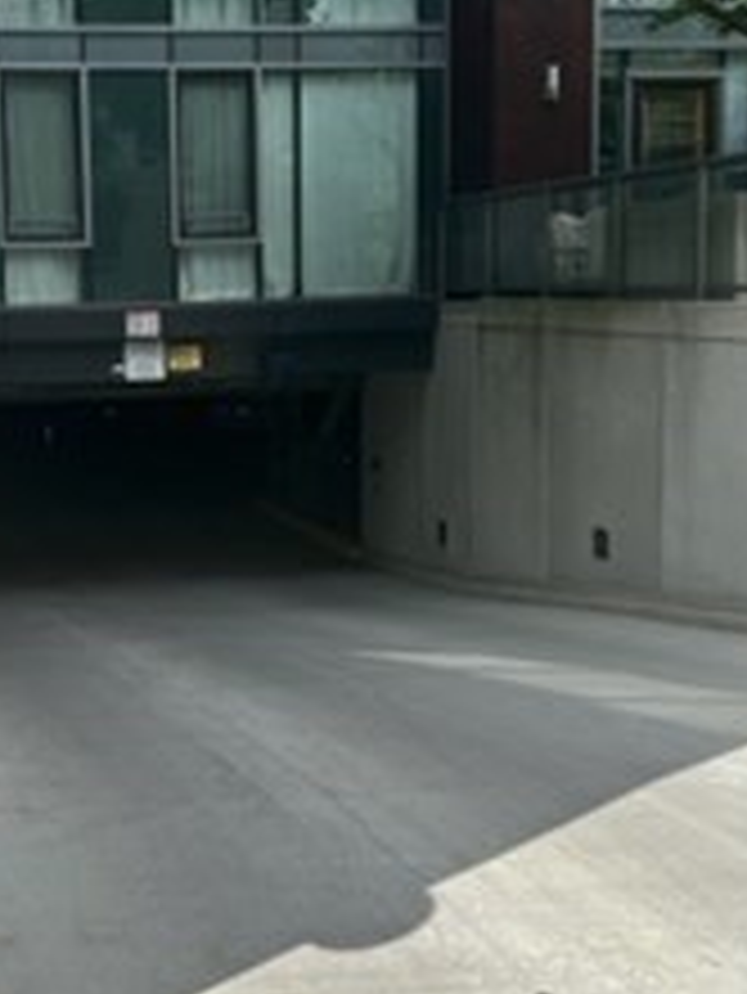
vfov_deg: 36.1
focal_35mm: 53
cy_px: 432
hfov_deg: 26.9
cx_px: 126
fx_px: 1523
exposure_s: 1/2299
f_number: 1.5
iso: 50
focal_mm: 5.7
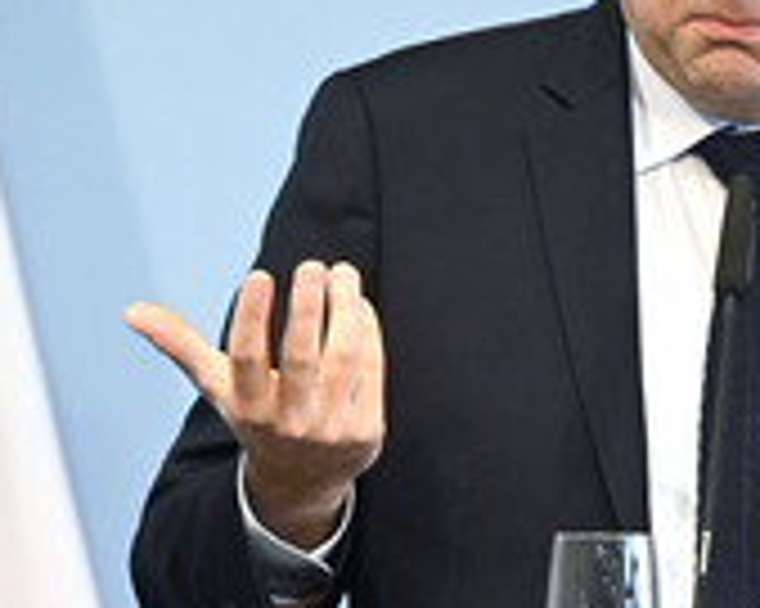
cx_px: 776
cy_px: 221
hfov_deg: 3.9
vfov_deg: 3.1
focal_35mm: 502
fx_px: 11285
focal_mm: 200
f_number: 4.5
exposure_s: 1/400
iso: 5000
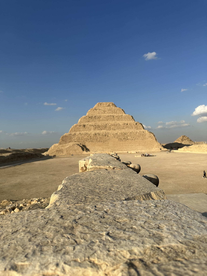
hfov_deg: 56.8
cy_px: 138
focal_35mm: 24
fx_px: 191
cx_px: 104
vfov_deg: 71.6
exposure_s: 1/6211
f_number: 1.78
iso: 80
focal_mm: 6.86
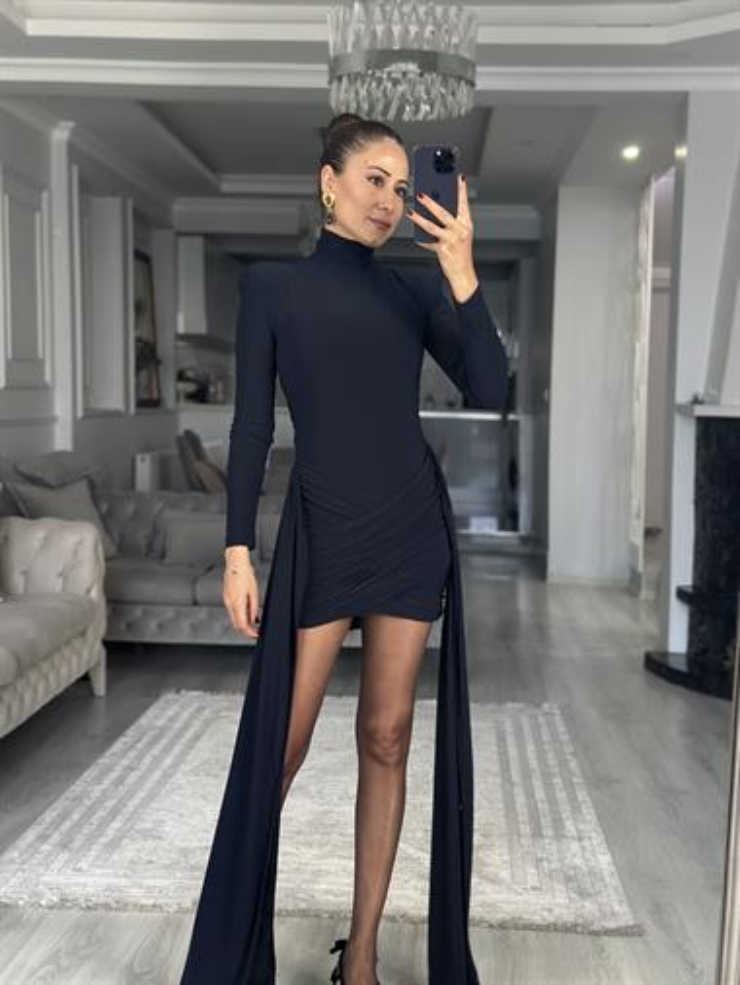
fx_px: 1367
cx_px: 370
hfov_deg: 30.3
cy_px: 492
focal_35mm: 48
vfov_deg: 39.6
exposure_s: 1/35
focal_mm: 6.86
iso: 320
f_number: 1.78
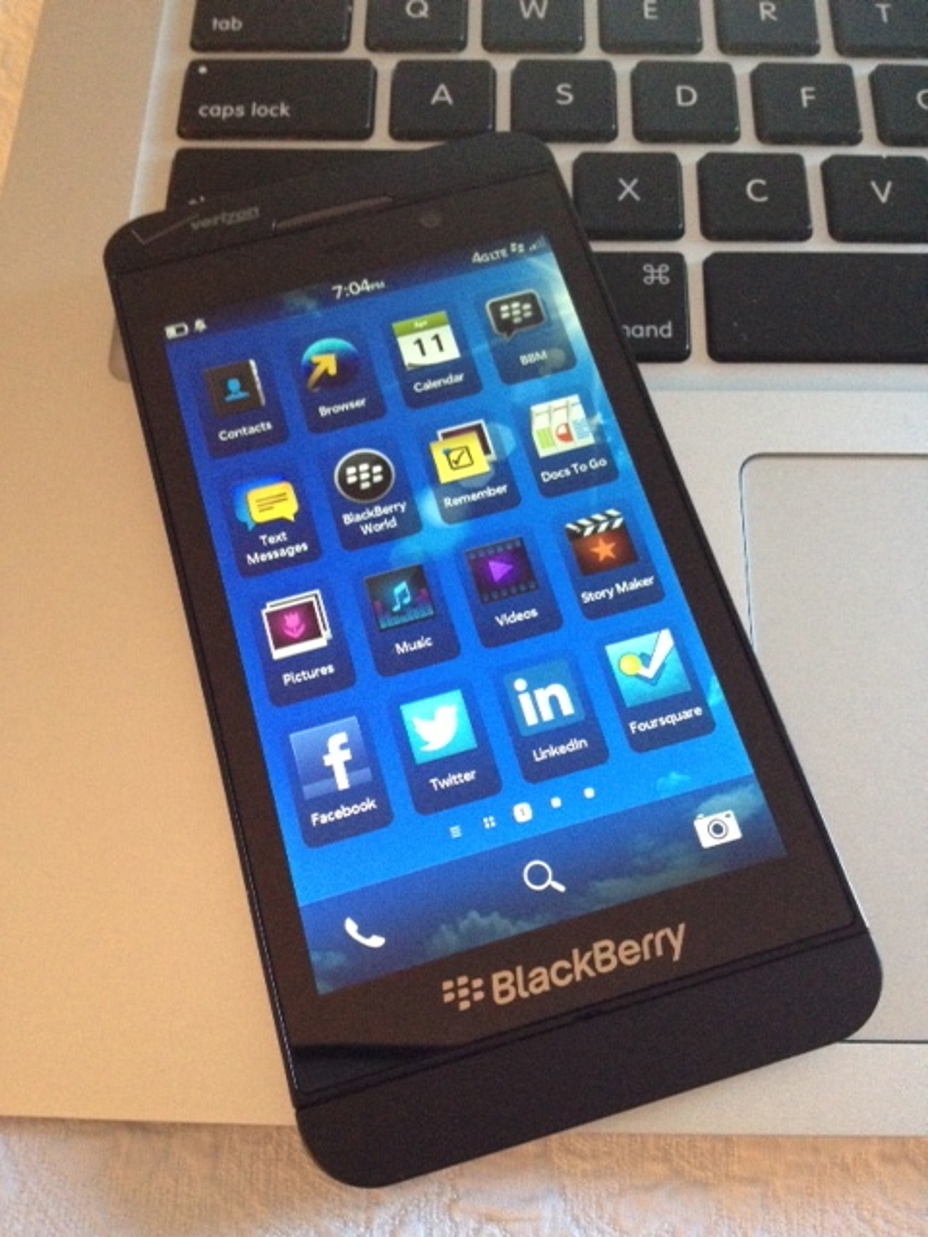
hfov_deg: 40.7
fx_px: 1251
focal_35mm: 35
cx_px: 464
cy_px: 618
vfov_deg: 52.6
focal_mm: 4.28
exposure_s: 1/15
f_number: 2.4
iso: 500
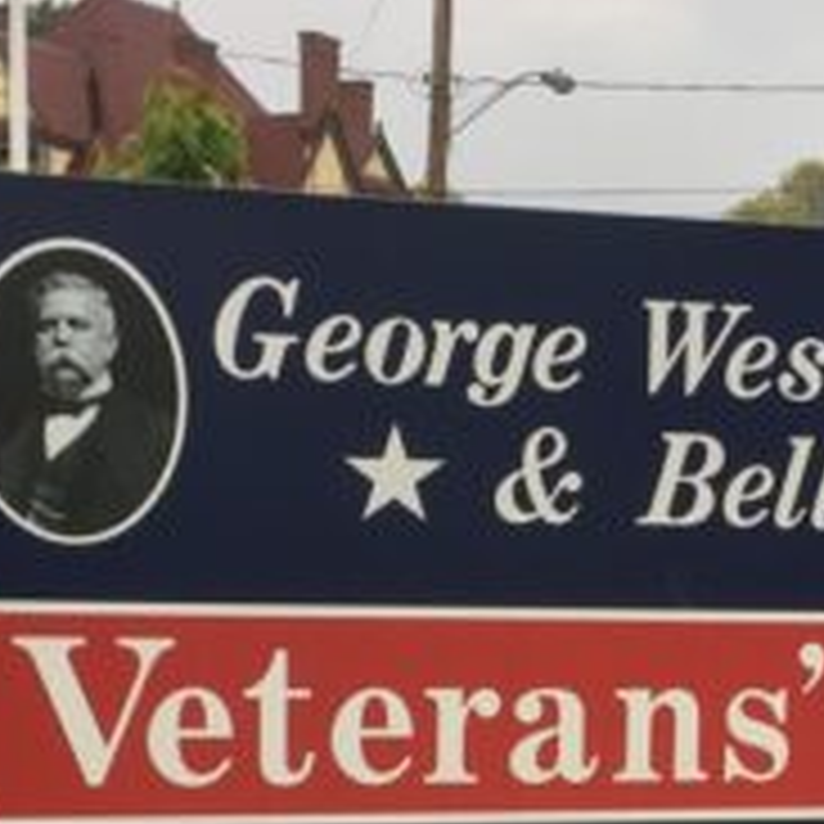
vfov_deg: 20.1
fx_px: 2262
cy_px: 792
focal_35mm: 84
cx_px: 702
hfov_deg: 20.3
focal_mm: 4.15
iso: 32
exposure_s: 1/40
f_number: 2.2
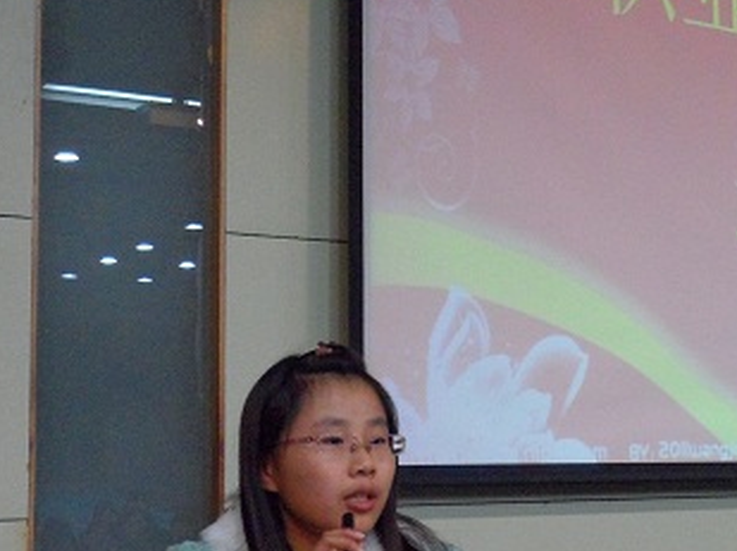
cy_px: 342
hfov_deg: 28.5
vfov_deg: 22.2
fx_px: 1404
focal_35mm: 66
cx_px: 632
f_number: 3.5
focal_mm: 5.7
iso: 400
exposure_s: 1/20
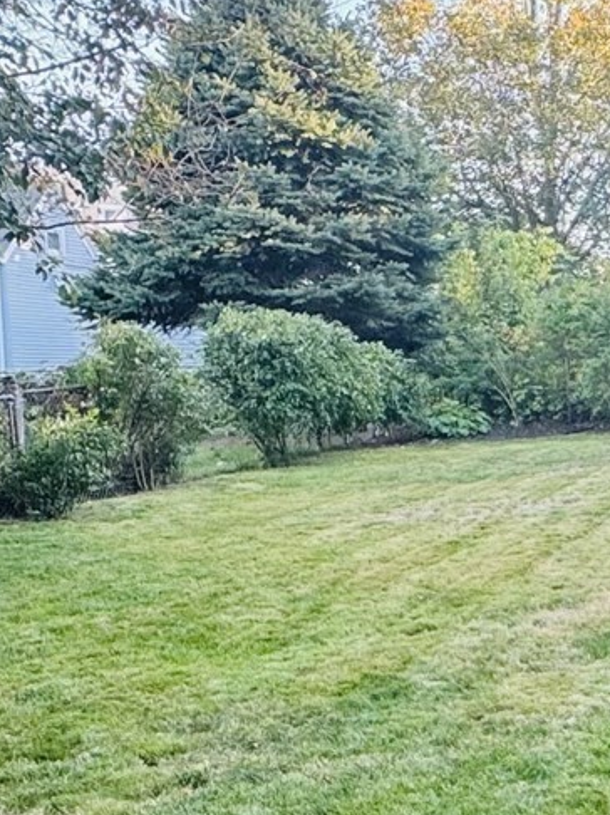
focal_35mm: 59
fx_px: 1387
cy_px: 587
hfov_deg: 22.5
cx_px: 762
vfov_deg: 32.2
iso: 125
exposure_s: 1/99
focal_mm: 2.22
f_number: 2.2
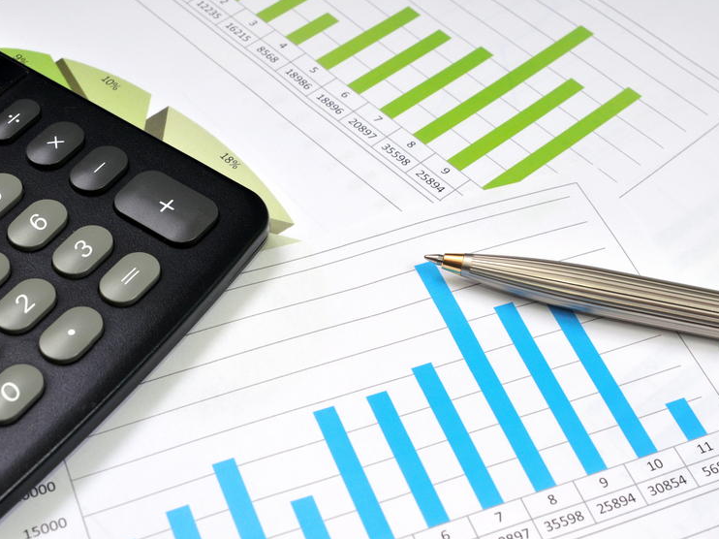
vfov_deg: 22.2
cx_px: 377
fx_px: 1370
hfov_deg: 29.4
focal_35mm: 66
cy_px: 270
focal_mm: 40
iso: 200
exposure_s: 1/250
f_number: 13
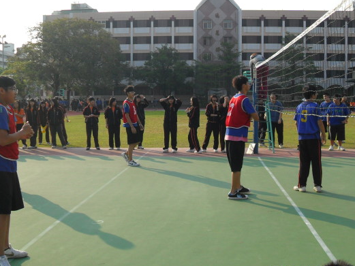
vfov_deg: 33.6
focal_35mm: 43
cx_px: 202
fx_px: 441
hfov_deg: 43.7
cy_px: 139
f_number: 8.9
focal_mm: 6.2
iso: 100
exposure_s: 1/125
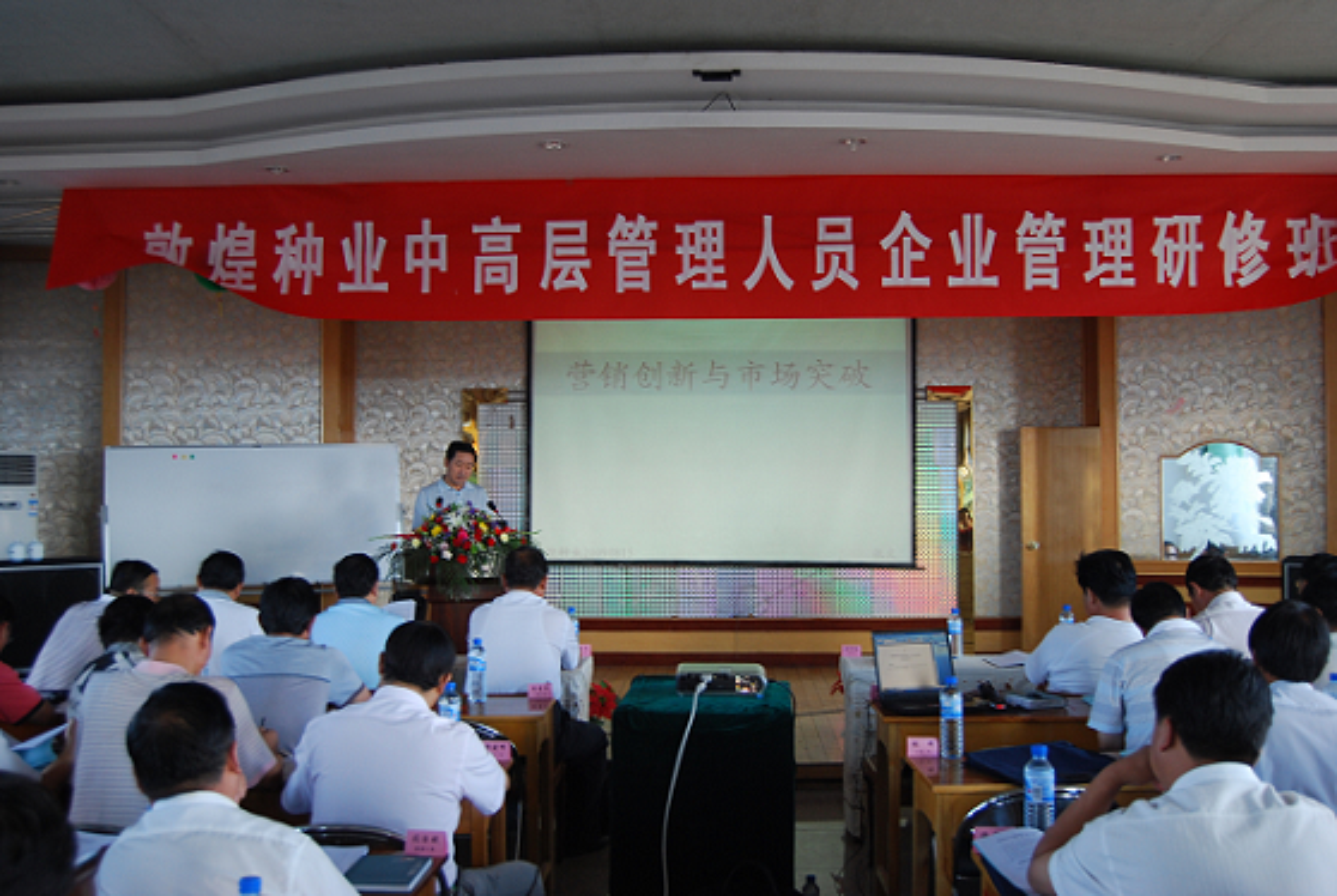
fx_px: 1283
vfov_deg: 38.5
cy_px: 448
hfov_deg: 55.0
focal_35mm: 34
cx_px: 668
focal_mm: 23
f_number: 3.8
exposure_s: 1/30
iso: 280
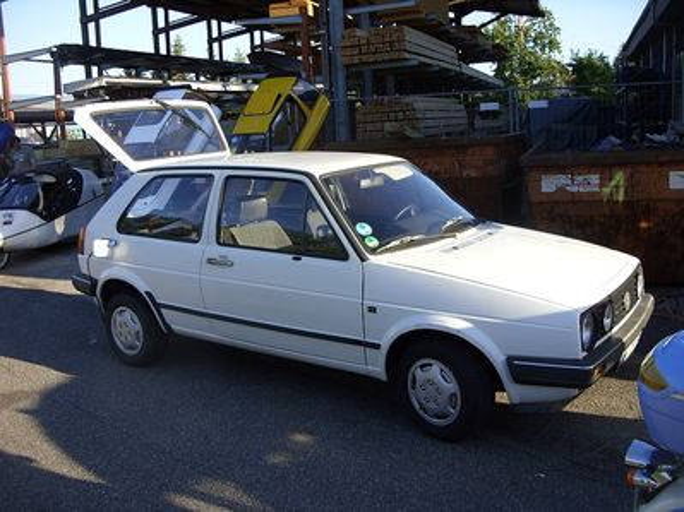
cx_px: 342
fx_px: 751
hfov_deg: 49.0
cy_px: 256
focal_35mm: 38
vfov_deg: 37.7
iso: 50
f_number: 2.8
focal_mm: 6.3
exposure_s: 1/402
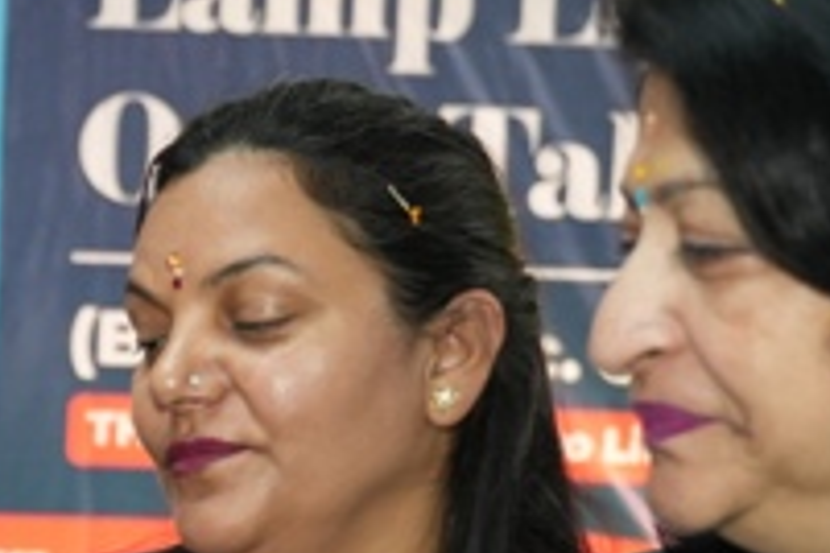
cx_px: -628
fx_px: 3297
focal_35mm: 143
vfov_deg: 9.3
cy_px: 906
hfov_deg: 13.1
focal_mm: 28
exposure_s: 1/100
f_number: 2.8
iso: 1250
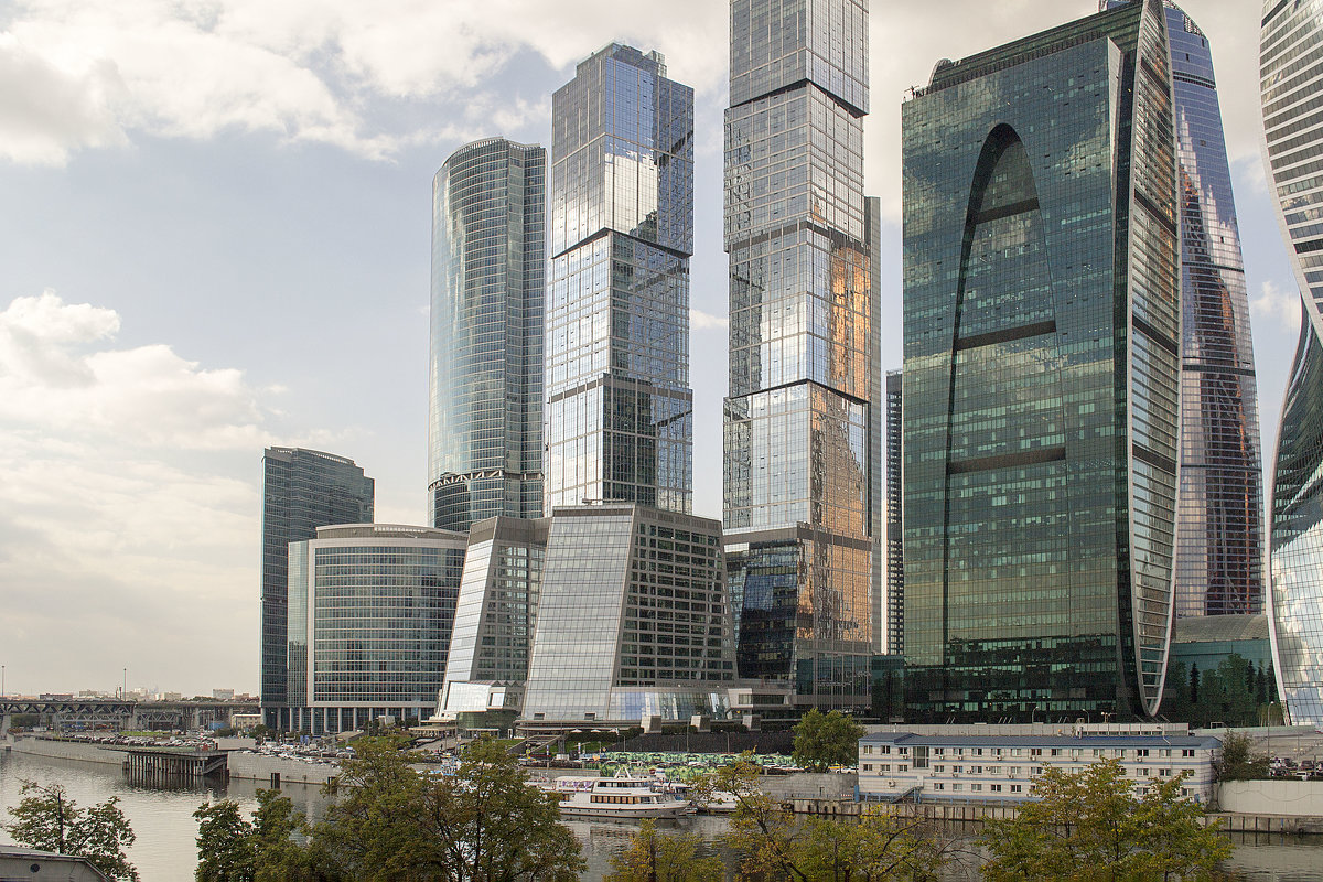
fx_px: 1213
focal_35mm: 33
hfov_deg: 57.2
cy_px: 441
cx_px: 662
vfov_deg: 40.0
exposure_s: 1/200
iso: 100
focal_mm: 22
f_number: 8
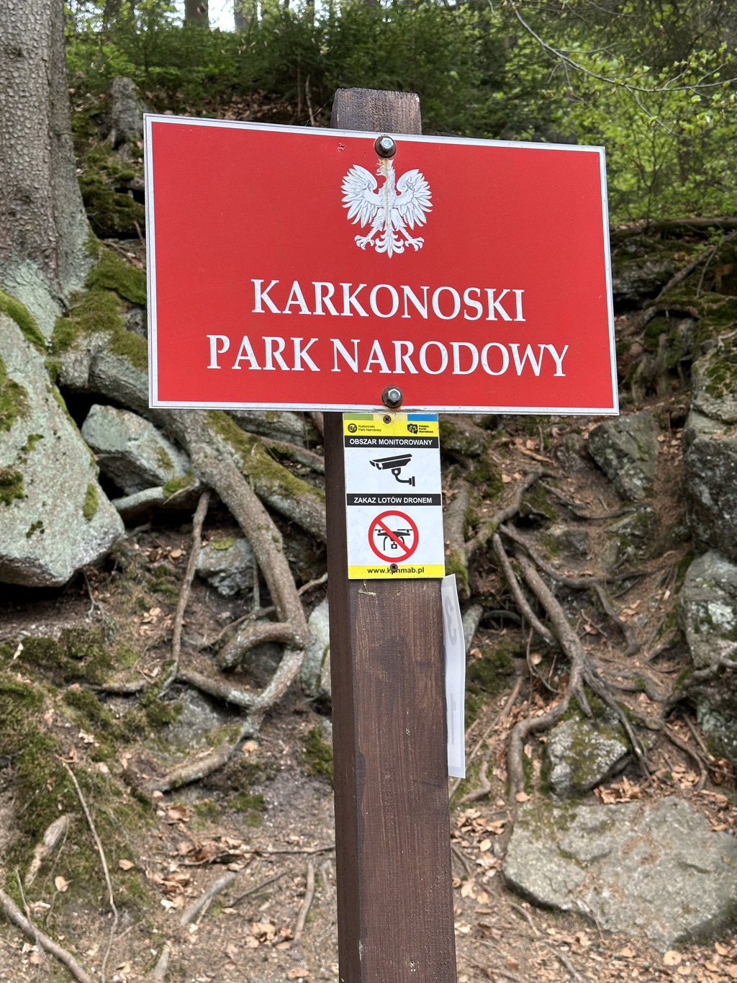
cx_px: 368
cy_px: 492
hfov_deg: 30.3
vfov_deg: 39.7
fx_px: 1362
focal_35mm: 48
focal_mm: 6.86
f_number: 1.78
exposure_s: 1/320
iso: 64
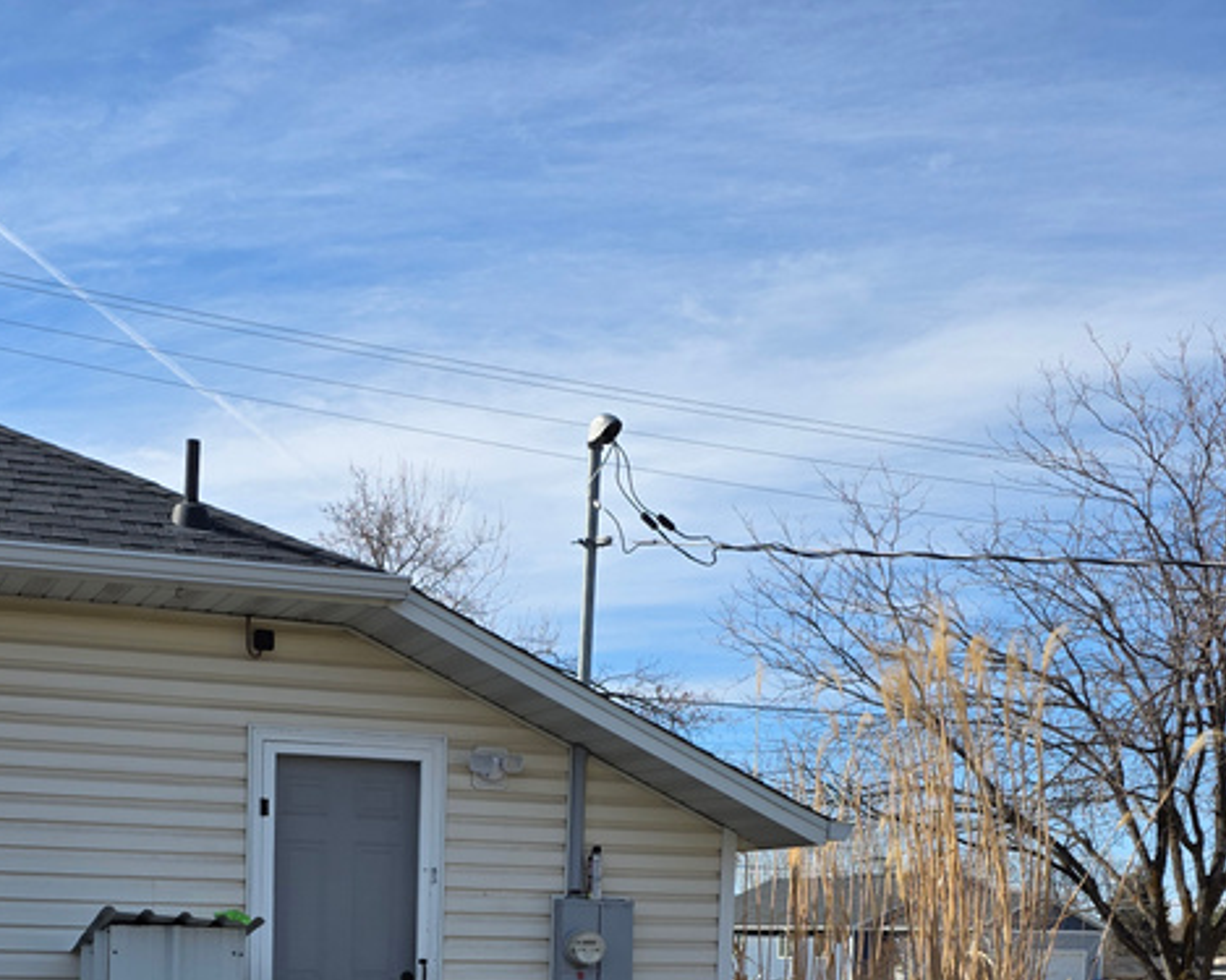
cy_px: 1001
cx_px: 340
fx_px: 1778
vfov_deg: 28.7
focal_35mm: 49
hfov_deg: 37.3
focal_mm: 6.3
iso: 80
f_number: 1.7
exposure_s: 1/4766
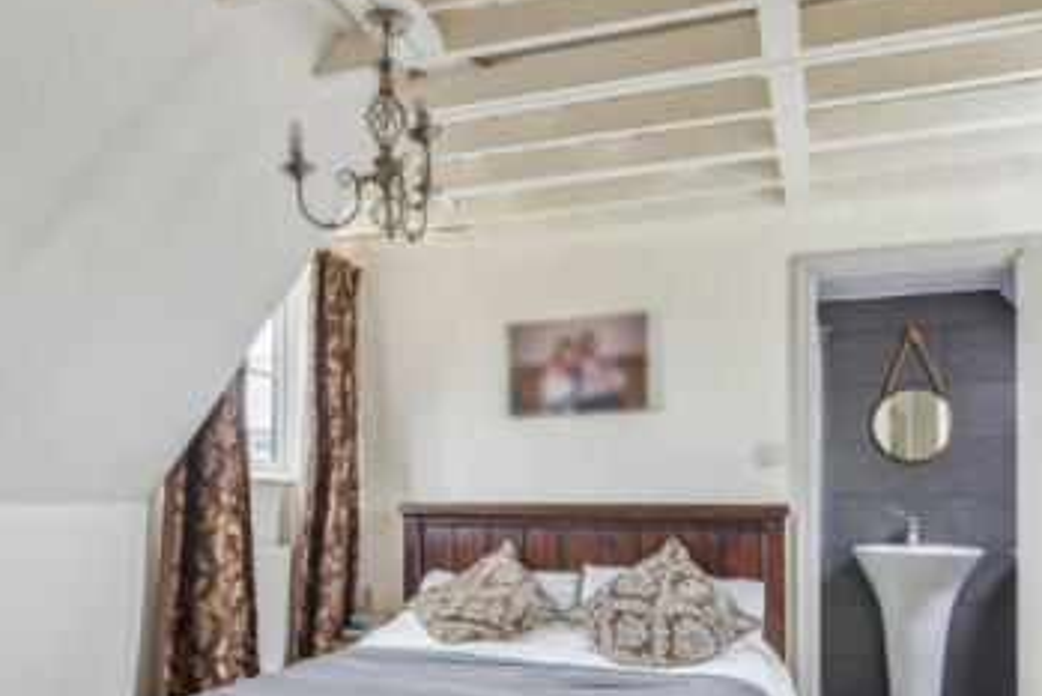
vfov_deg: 42.4
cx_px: 497
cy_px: 518
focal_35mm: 30
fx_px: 869
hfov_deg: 61.9
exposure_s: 1/1.67
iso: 125
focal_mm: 16
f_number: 8
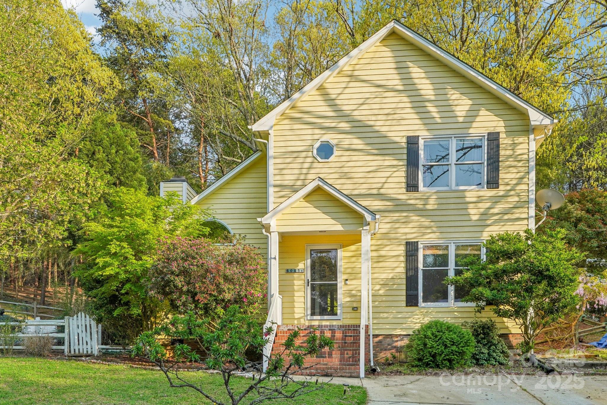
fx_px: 506
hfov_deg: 61.9
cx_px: 304
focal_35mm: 30
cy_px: 202
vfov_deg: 43.6
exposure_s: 1/60
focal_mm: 20
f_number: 8
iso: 100
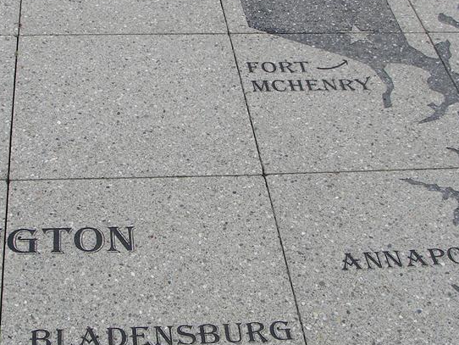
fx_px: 902
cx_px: 191
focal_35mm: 68
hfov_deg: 28.5
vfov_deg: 21.5
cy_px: 96
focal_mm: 6
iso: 64
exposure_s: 1/640
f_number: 4
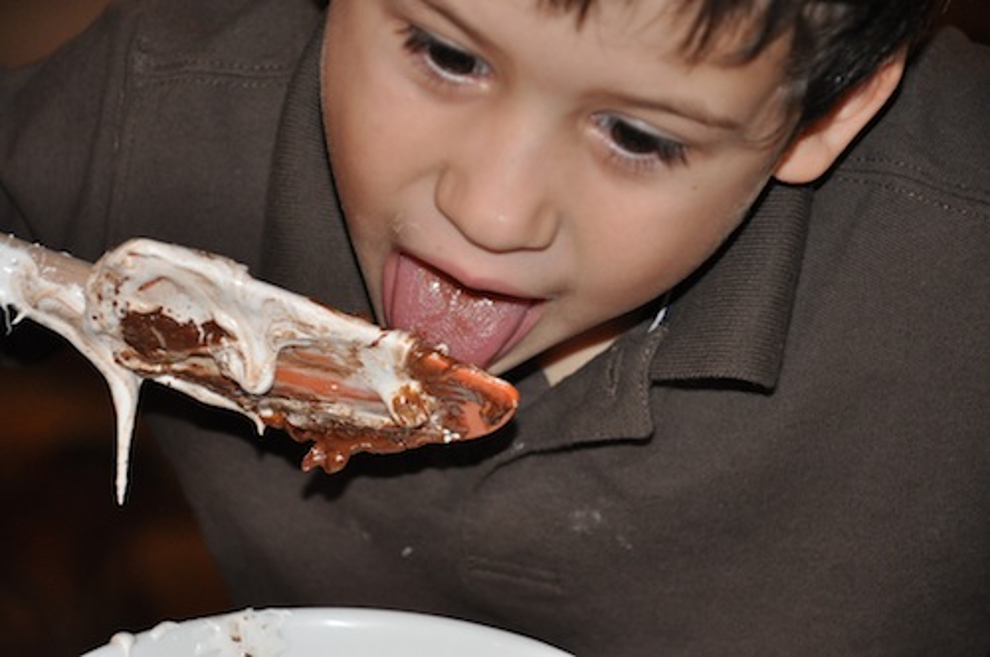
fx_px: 4326
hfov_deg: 13.1
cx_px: 495
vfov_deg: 8.7
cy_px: 328
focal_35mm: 158
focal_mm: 105
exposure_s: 1/60
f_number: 5.6
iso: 800
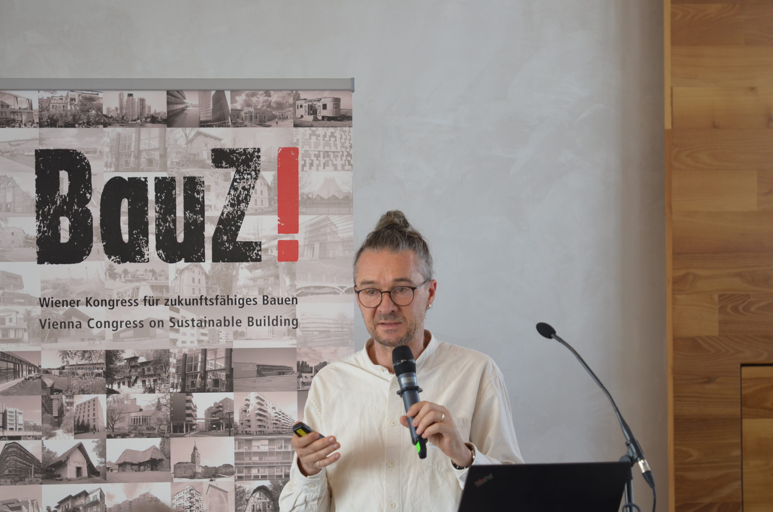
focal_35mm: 300
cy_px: 256
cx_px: 386
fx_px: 6429
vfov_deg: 4.6
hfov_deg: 6.9
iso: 200
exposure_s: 1/160
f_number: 2.8
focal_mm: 200
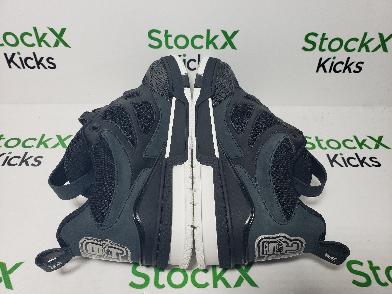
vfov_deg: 53.1
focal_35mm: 26
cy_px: 147
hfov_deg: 67.3
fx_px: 294
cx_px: 196
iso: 50
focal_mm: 4.3
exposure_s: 1/174
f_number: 2.4
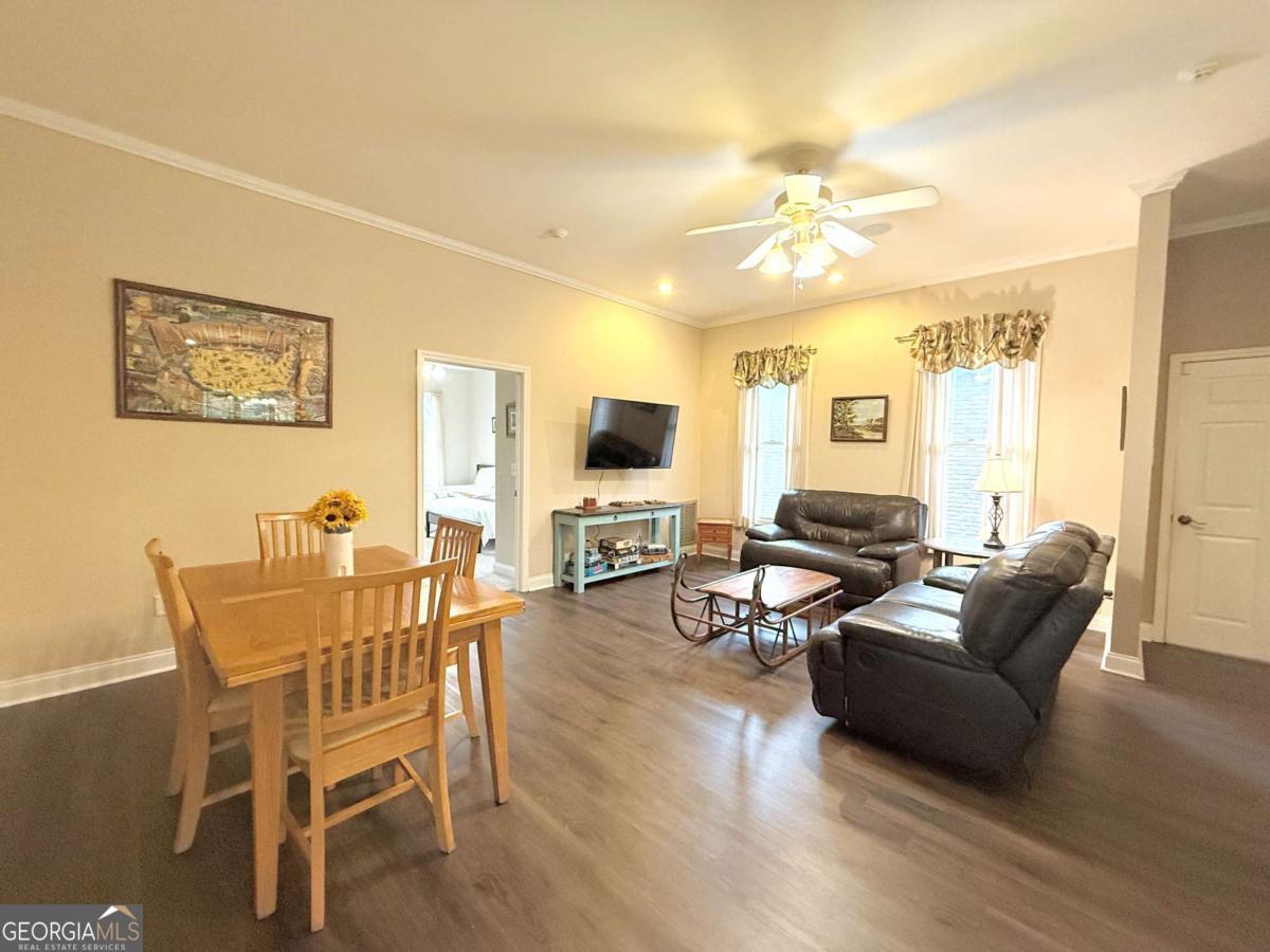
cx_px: 635
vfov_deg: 85.7
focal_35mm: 14
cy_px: 476
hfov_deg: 102.1
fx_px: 514
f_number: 2.2
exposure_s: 1/60
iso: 400
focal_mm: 2.22
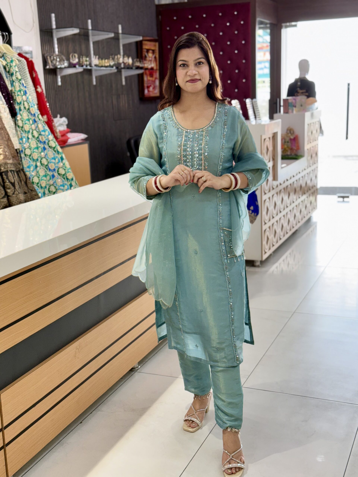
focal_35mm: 48
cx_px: 179
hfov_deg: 30.3
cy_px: 238
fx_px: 662
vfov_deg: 39.7
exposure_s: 1/100
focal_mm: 6.76
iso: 64
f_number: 1.78
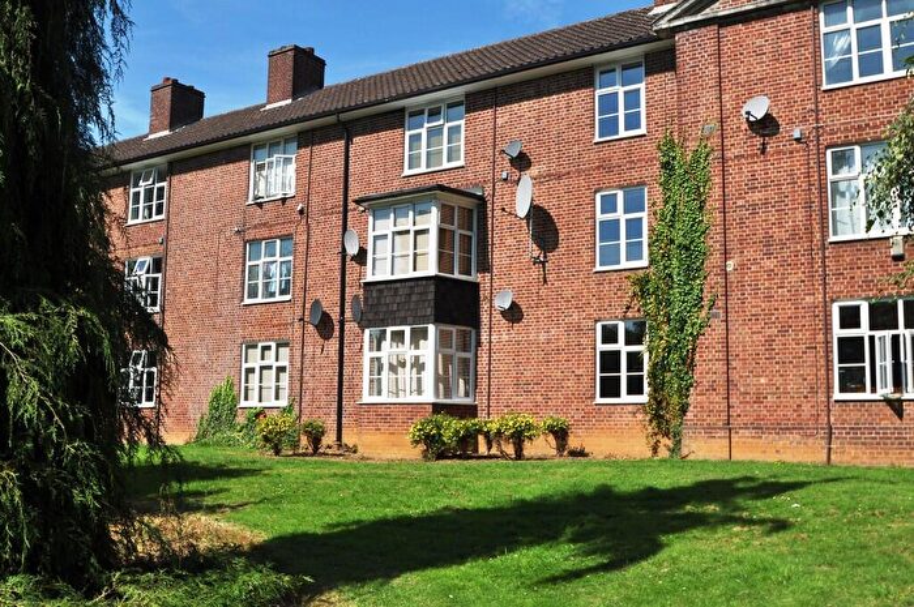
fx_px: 913
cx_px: 457
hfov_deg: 53.2
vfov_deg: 36.8
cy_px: 304
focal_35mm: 36
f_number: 10
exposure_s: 1/400
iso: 200
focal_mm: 24
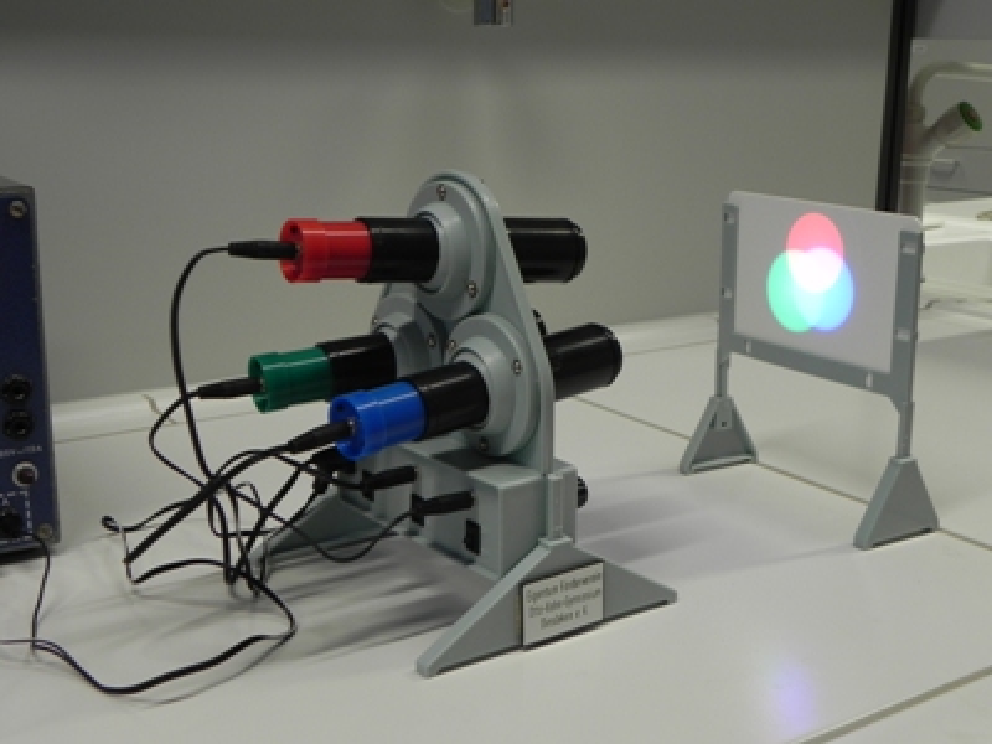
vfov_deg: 31.5
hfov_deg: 41.2
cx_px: 496
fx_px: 1318
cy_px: 372
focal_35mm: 46
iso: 160
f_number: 3.2
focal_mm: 8.2
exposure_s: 1/38.8
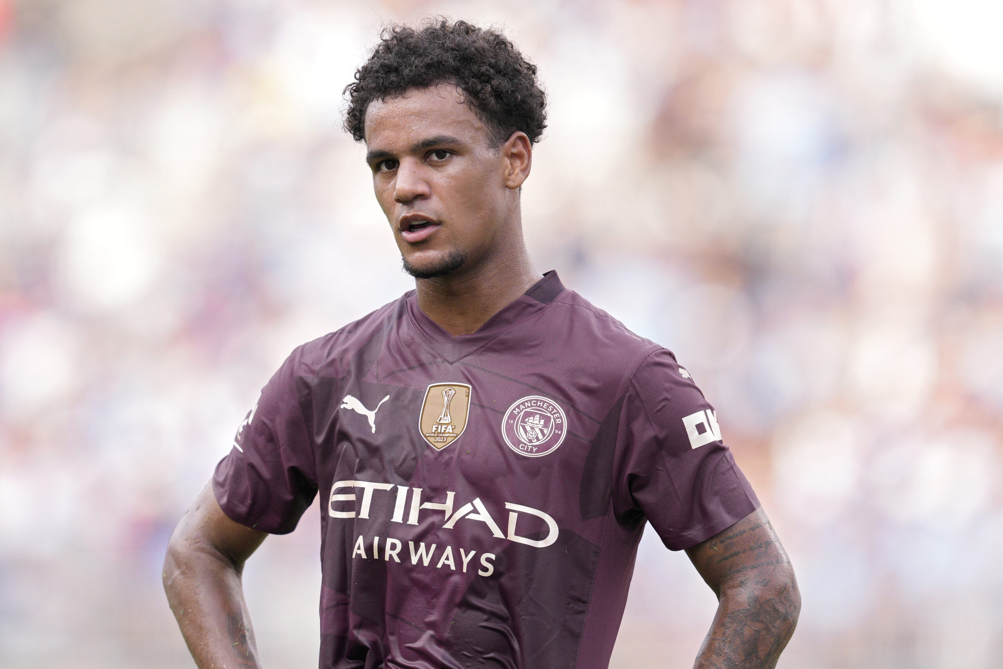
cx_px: 502
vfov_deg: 2.3
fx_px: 16716
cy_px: 334
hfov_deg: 3.4
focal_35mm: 600
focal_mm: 400
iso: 1600
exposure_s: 1/2500
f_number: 3.5
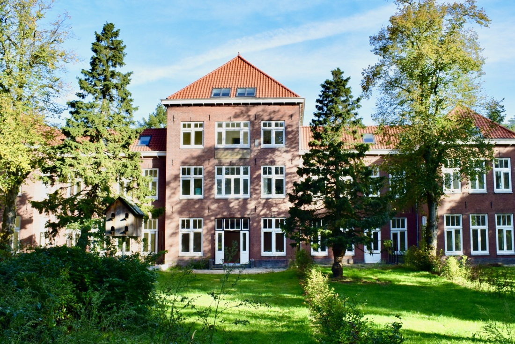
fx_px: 386
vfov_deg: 48.0
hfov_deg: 67.3
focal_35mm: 27
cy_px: 172
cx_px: 258
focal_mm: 18
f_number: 10
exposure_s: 1/250
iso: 400
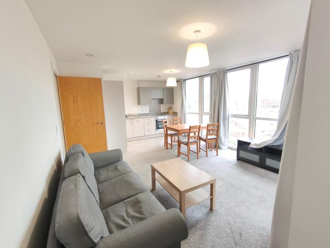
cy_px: 124
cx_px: 165
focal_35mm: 15
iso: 800
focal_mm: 2.32
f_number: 2
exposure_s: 1/37.9
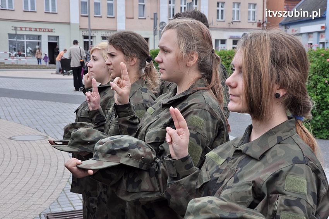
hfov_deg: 33.4
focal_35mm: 60
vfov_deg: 22.6
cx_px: 164
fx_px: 548
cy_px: 110
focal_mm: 40
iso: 500
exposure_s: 1/320
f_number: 9
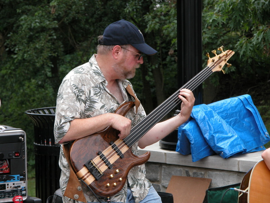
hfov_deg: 10.4
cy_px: 102
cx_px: 135
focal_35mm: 191
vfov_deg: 7.8
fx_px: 1490
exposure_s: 1/220
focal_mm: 48.5
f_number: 4.5
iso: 100
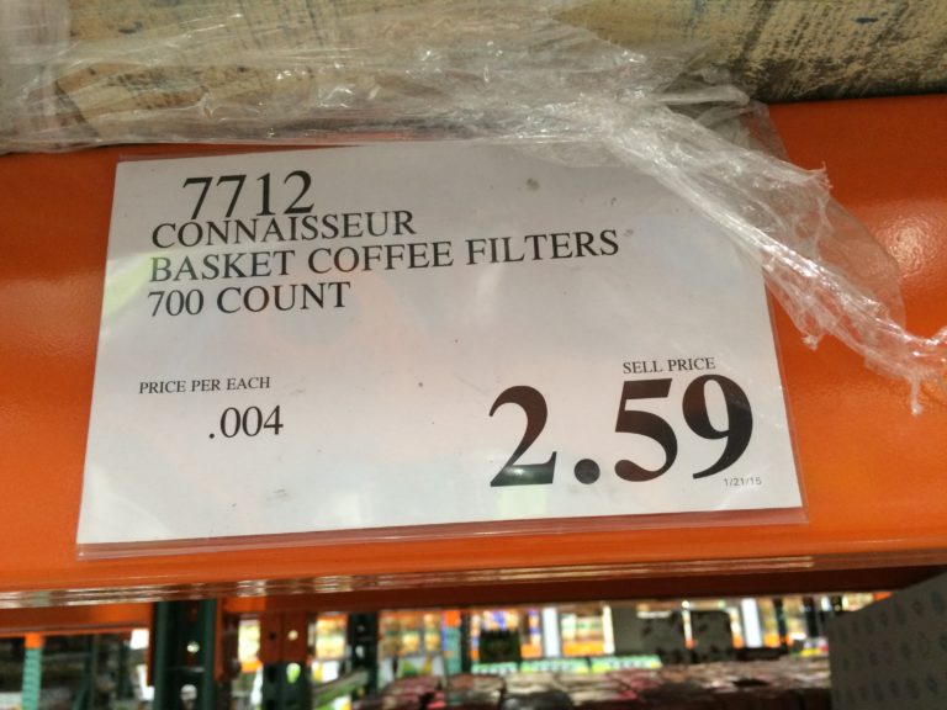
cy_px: 355
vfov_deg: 48.2
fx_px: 793
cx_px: 474
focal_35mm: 29
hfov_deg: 61.7
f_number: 2.2
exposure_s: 1/33
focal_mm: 4.15
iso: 200
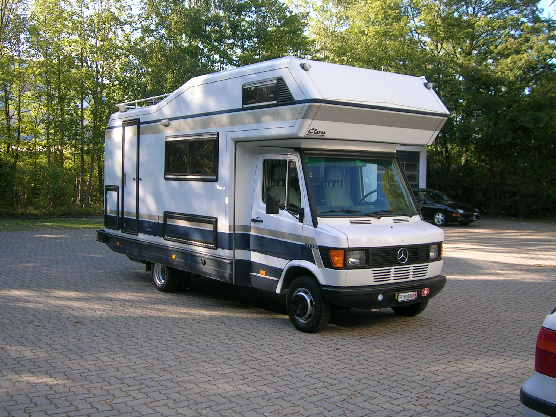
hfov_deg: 46.8
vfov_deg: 36.0
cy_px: 208
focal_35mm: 40
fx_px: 642
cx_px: 278
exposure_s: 1/187
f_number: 2.9
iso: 50
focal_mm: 6.1
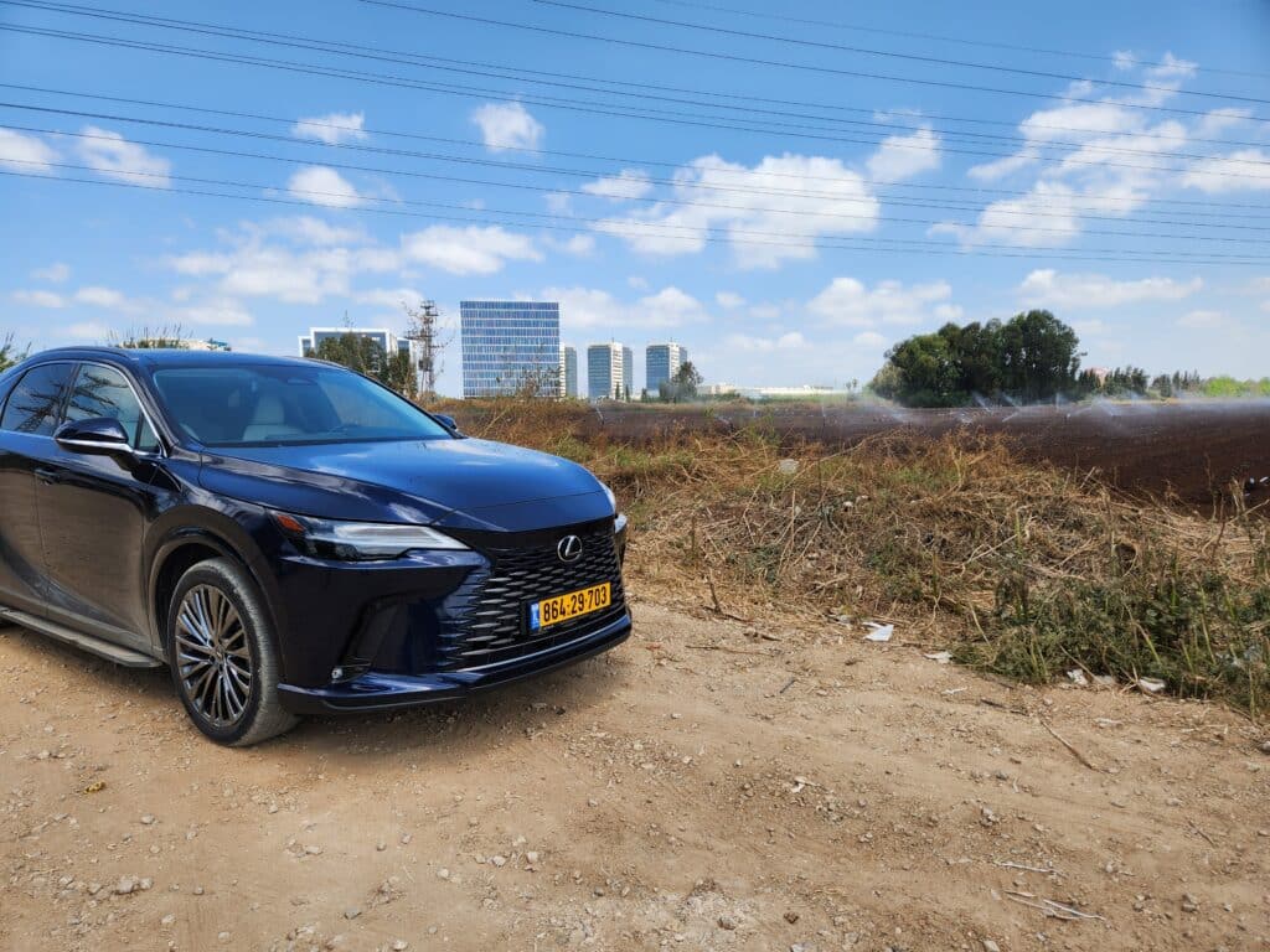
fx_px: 844
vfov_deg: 58.9
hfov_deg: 73.9
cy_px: 476
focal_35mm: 23
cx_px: 635
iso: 20
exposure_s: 1/1179
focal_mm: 5.4
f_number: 1.8
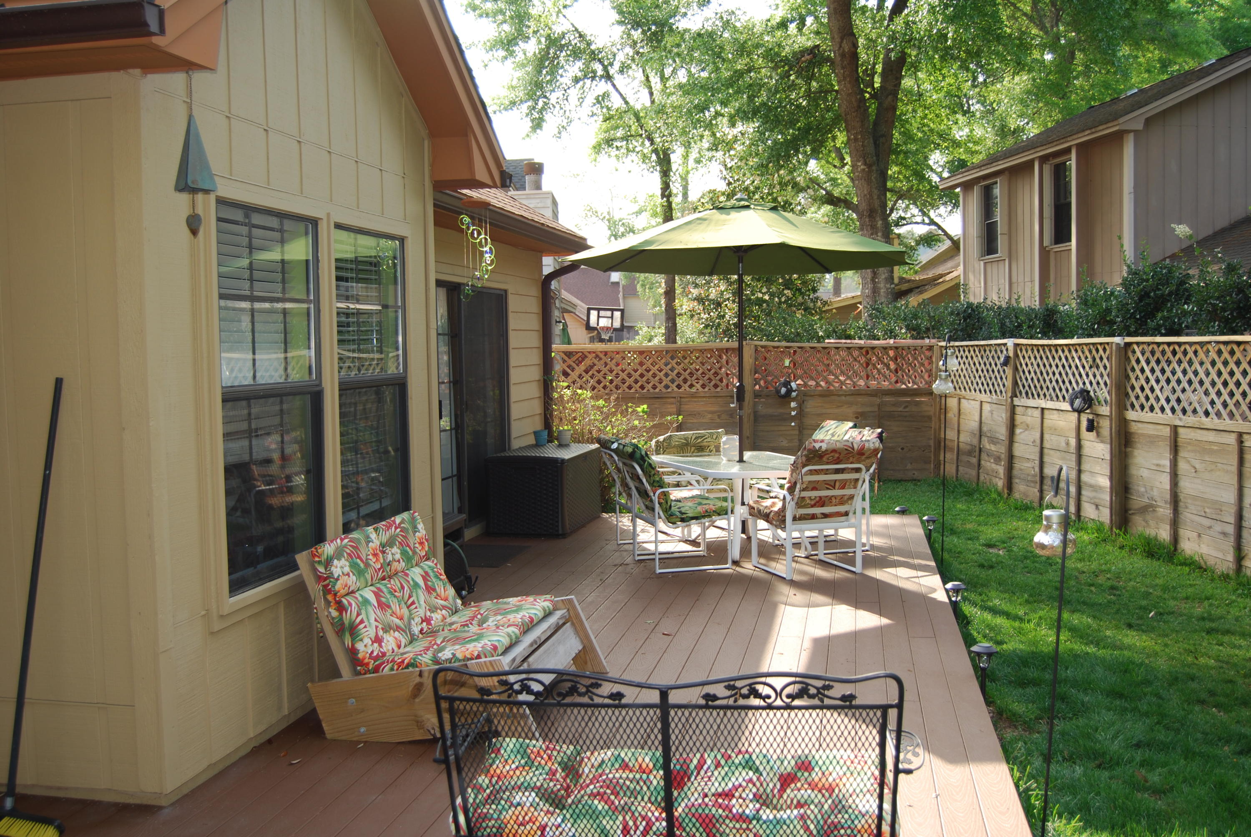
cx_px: 626
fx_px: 1200
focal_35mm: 34
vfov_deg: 38.5
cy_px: 418
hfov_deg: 55.1
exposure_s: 1/125
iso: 100
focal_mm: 23
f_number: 3.8
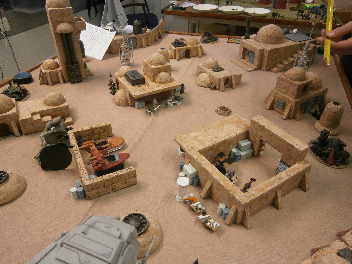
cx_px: 176
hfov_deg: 67.3
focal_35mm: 26
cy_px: 132
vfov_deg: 53.1
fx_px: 264
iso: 400
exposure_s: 1/160
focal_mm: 4.7
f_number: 2.8
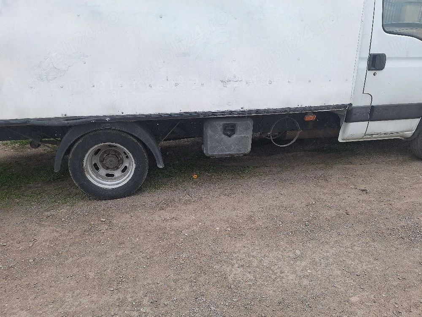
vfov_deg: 58.9
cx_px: 211
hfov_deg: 73.9
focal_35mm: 23
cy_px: 158
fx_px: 280
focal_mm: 5.54
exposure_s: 1/50
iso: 80
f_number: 1.8
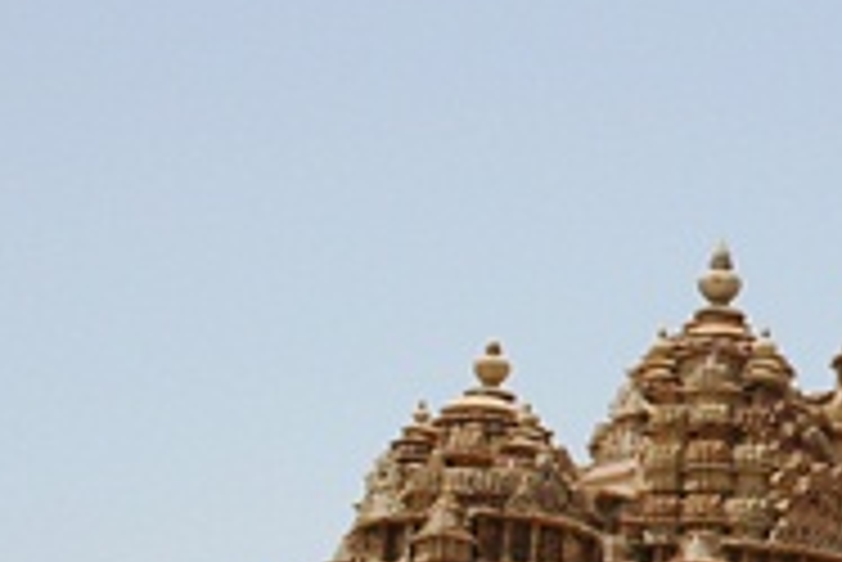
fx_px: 3839
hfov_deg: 12.1
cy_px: 432
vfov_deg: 8.4
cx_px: 1108
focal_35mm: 164
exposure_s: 1/400
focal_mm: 32
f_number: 11
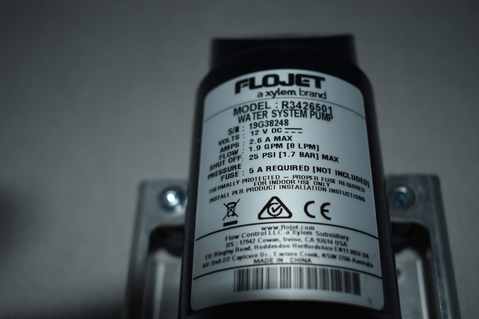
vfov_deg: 30.9
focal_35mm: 44
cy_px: 160
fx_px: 579
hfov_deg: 45.0
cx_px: 240
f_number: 4.2
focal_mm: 29
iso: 100
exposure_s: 1/60
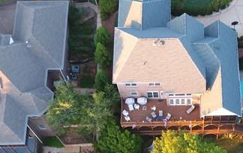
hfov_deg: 29.6
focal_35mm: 67
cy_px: 162
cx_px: 210
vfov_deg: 18.8
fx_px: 444
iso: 259
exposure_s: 1/25
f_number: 2.8
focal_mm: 3.61
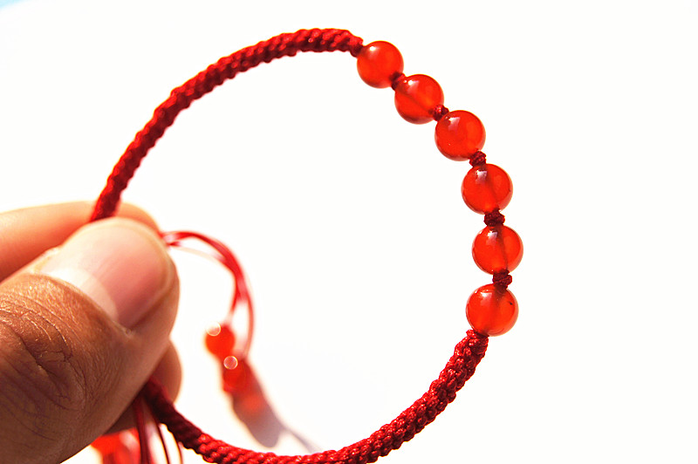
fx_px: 1598
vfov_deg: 16.5
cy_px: 232
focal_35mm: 82
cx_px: 349
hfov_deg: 24.6
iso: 200
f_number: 7.1
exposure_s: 1/1250
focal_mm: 55
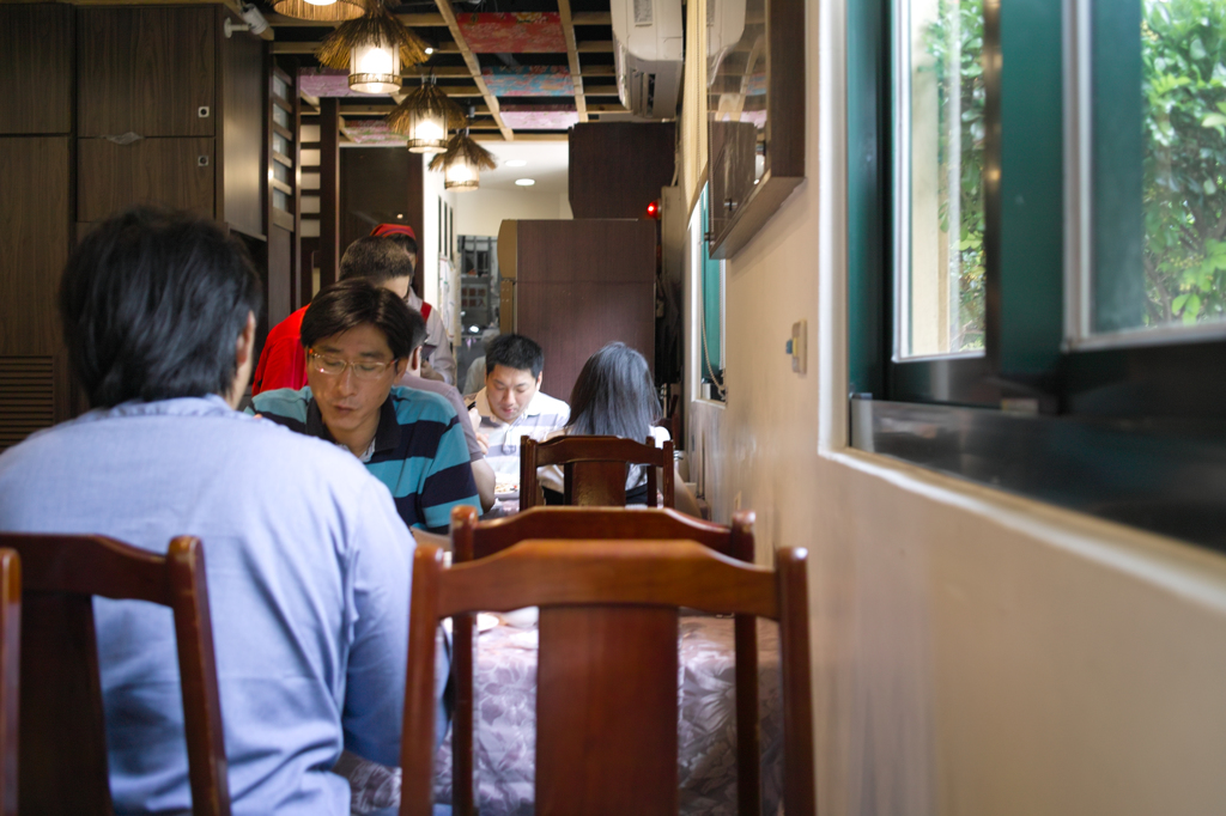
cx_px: 613
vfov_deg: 32.6
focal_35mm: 41
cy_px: 408
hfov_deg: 47.4
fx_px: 1396
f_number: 2.8
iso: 200
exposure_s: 1/30
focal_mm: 24.2
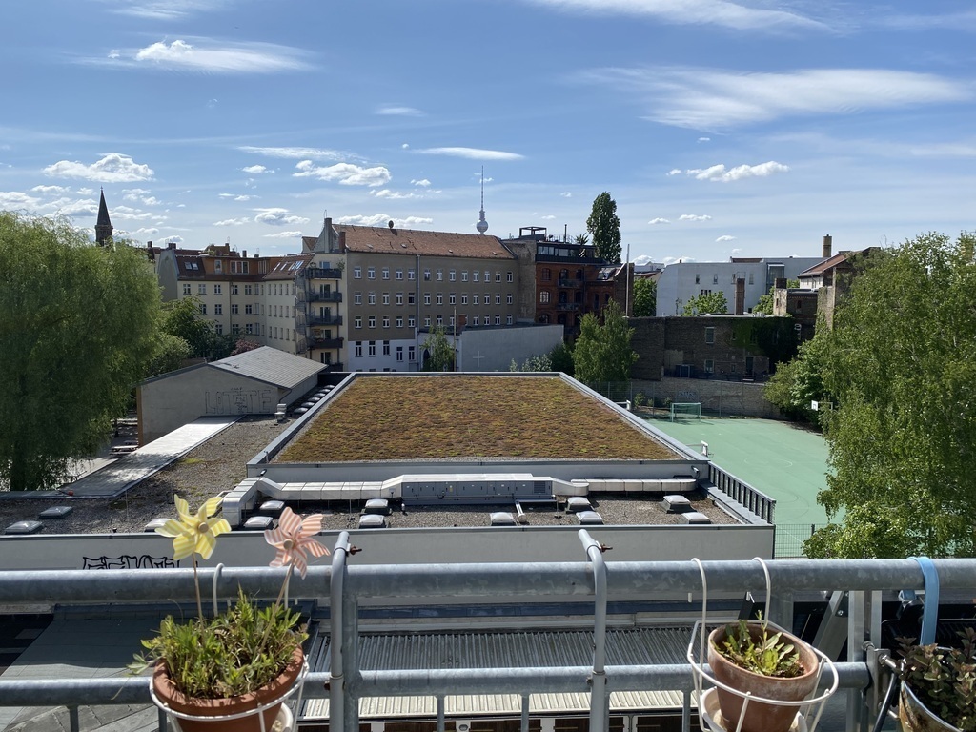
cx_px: 488
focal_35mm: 26
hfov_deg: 67.3
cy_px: 366
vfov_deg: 53.1
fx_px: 733
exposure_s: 1/4808
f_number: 1.8
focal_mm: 4.25
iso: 32
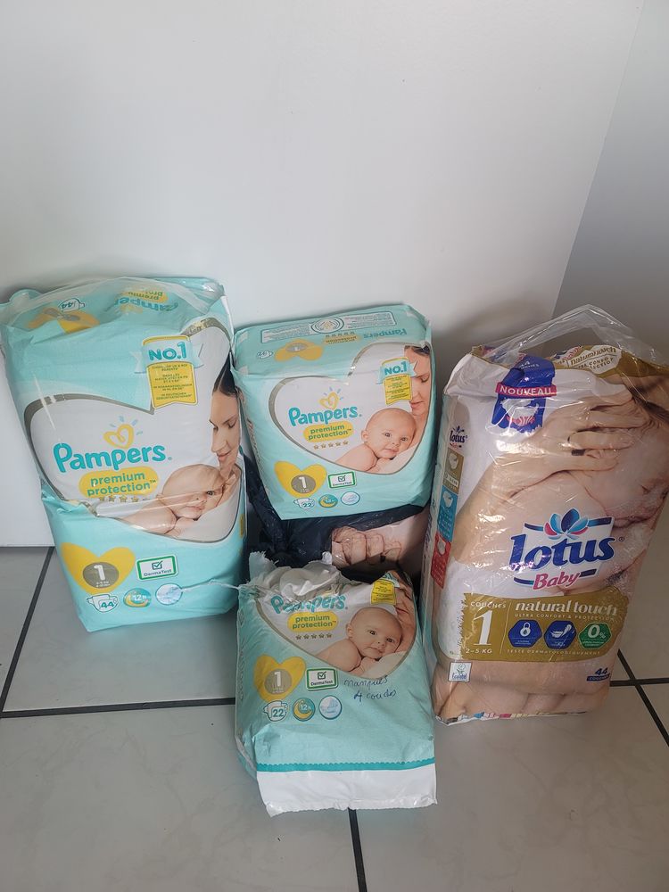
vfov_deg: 69.4
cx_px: 334
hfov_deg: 54.9
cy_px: 446
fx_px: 644
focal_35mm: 25
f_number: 1.8
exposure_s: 1/120
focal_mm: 7
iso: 125
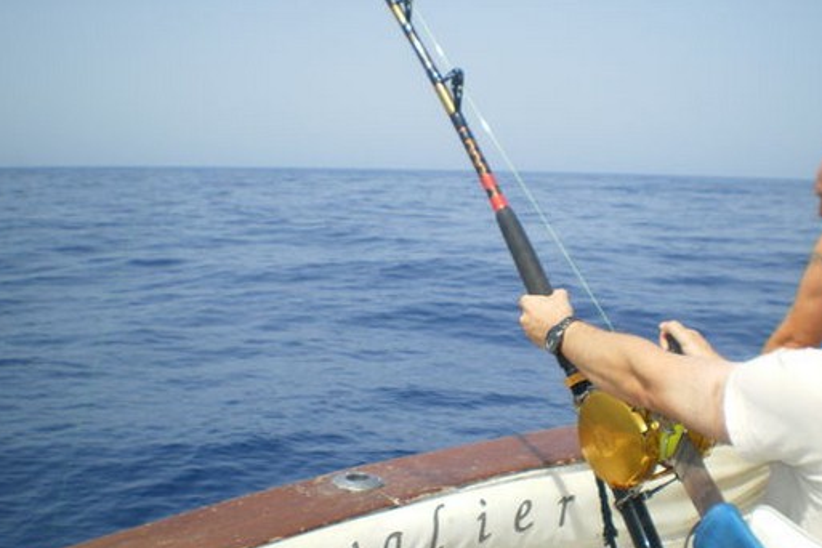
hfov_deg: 42.6
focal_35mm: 46
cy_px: 324
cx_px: 479
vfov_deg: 29.2
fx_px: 1050
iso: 50
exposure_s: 1/400
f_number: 4.6
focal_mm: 6.3
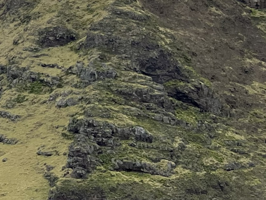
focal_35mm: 142
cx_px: -433
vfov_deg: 10.4
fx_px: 1092
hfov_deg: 11.0
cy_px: 20
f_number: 1.6
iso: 50
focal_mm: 5.1
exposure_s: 1/3135
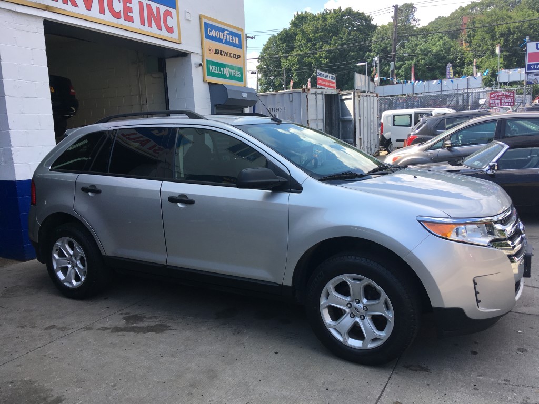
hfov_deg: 61.7
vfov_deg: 48.2
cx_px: 270
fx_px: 452
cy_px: 202
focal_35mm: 29
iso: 25
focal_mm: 4.15
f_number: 2.2
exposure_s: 1/680
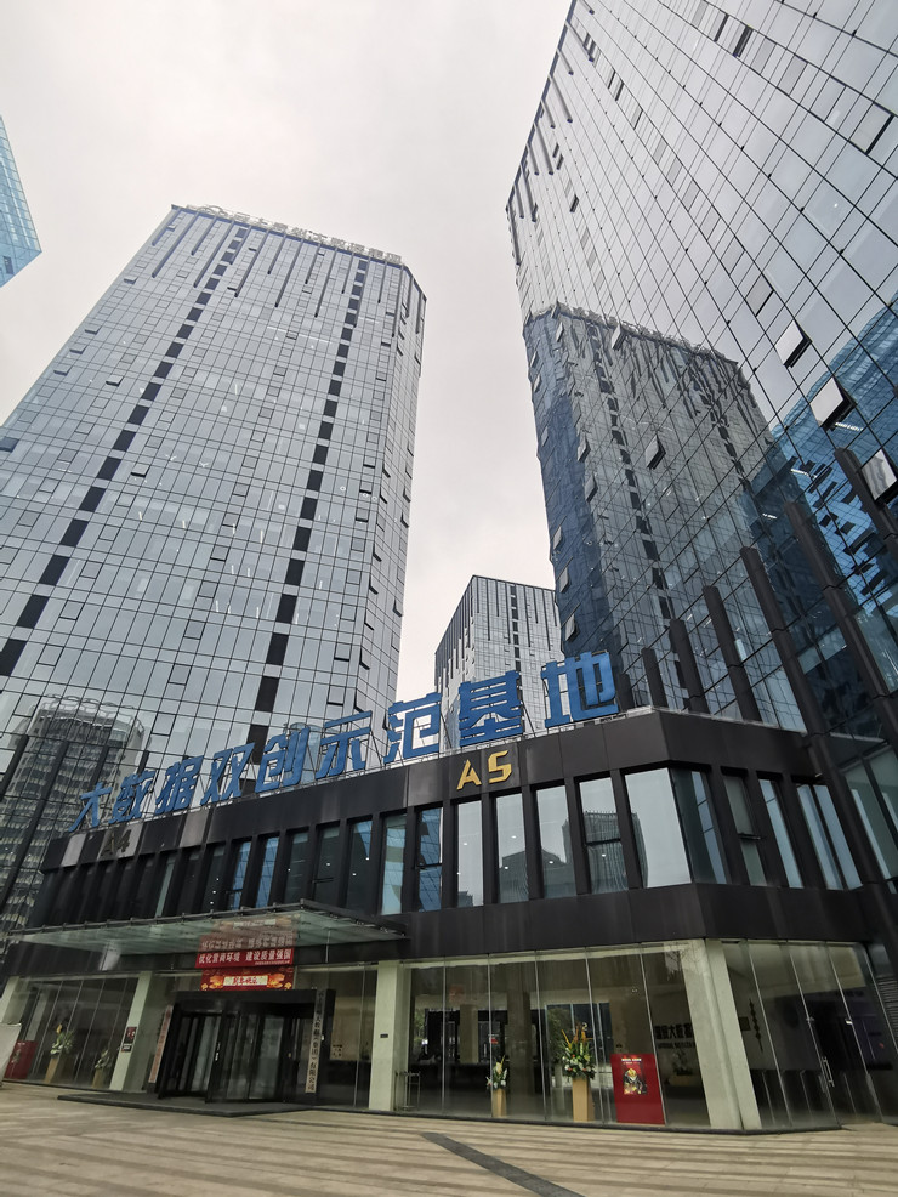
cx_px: 449
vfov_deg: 91.0
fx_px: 588
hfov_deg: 74.8
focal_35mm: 17
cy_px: 598
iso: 50
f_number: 2.2
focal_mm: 2.26
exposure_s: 1/502
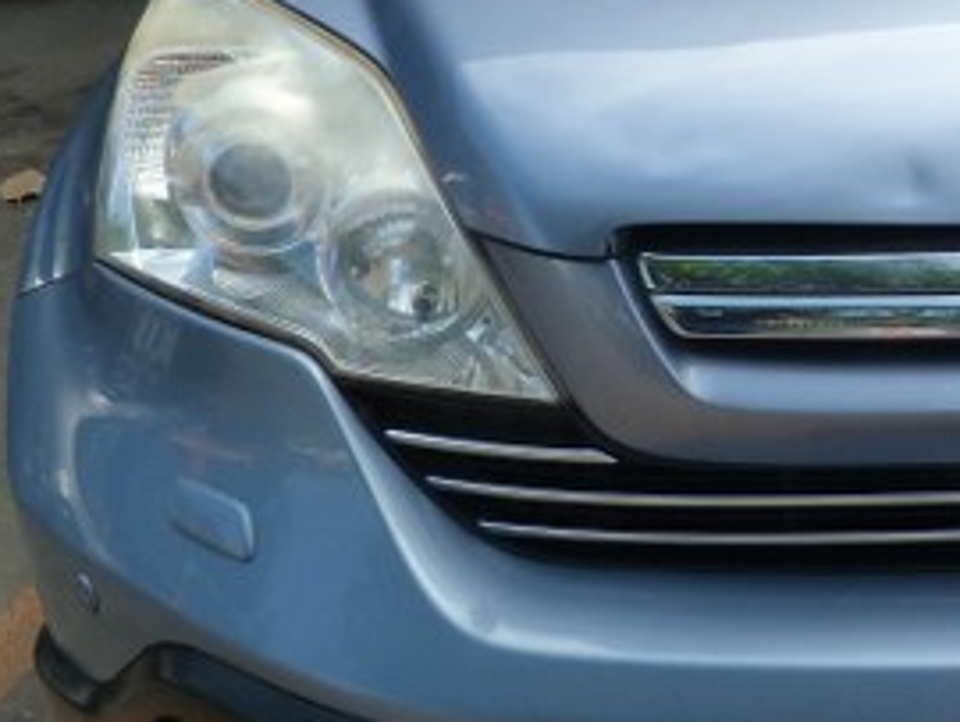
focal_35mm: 74
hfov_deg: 24.2
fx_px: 2054
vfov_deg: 19.7
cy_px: 114
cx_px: 1116
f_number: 4
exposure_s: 1/250
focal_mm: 4.5
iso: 125
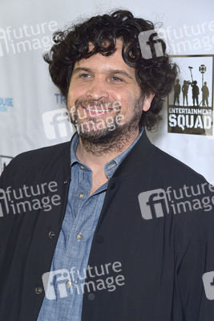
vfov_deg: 21.5
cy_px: 160
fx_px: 846
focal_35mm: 95
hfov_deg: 14.4
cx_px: 107
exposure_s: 1/250
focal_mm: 95
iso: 1250
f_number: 6.3
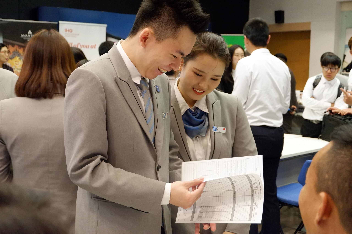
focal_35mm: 48
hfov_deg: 41.1
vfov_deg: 28.1
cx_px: 176
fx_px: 469
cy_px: 117
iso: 6400
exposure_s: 1/140
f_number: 5
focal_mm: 32.5
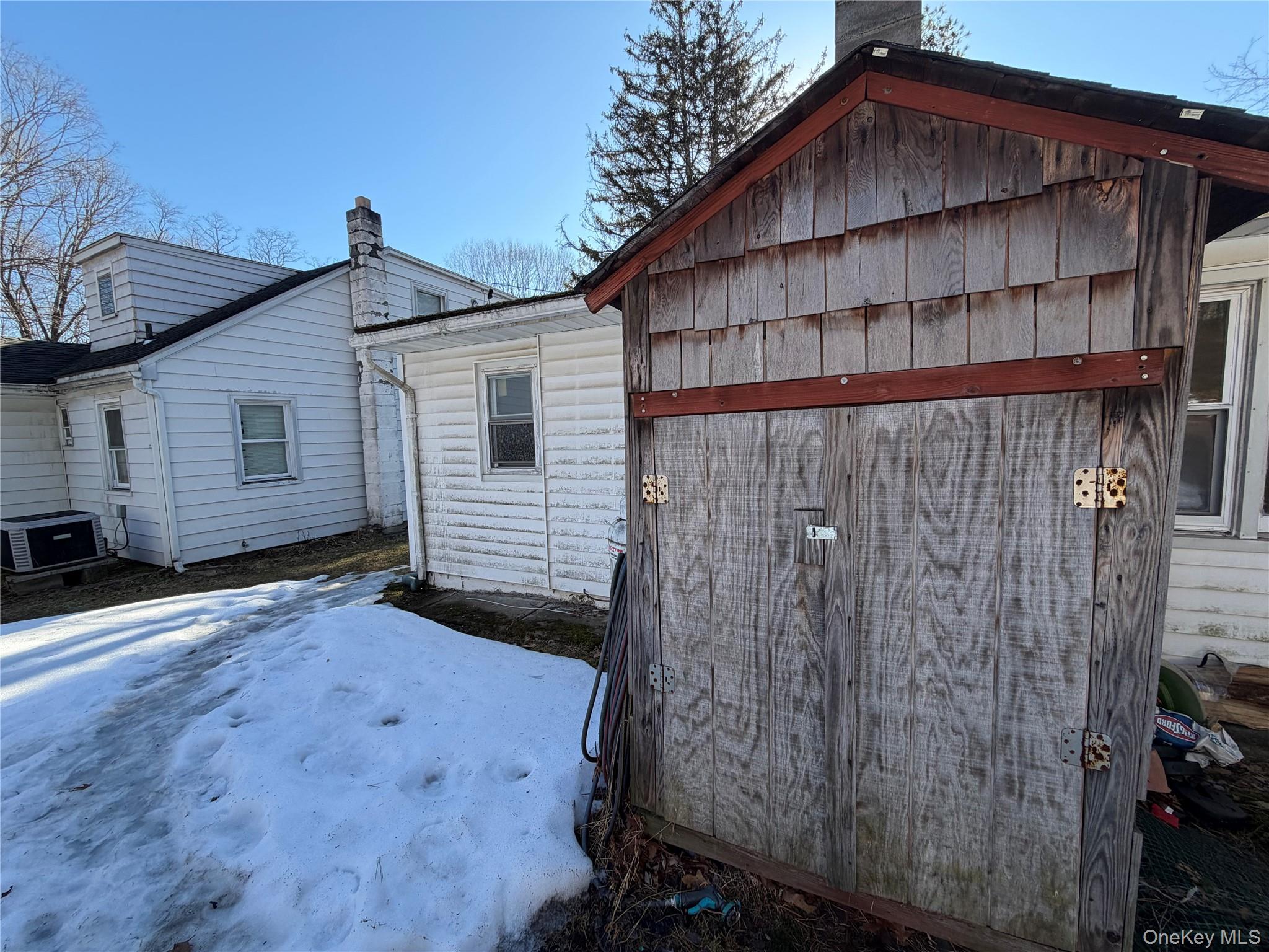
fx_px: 513
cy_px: 476
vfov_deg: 85.7
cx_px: 634
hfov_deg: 102.1
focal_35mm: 14
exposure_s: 1/502
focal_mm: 2.22
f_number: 2.2
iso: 50
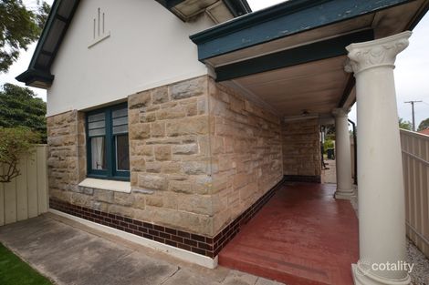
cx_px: 214
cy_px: 142
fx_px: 179
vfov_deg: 77.3
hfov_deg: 100.4
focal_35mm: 15
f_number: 7.1
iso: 100
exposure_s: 1/200
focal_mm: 10
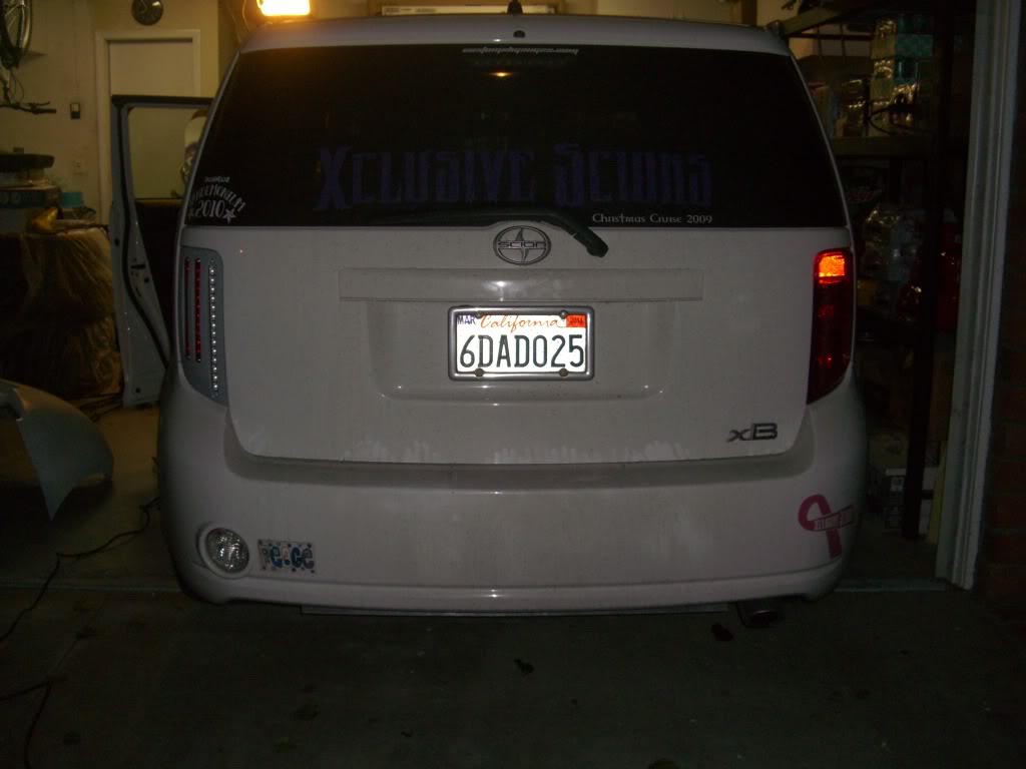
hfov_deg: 49.0
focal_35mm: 38
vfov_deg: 37.7
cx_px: 513
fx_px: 1126
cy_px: 384
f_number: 2.8
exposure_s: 1/60
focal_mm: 7.9
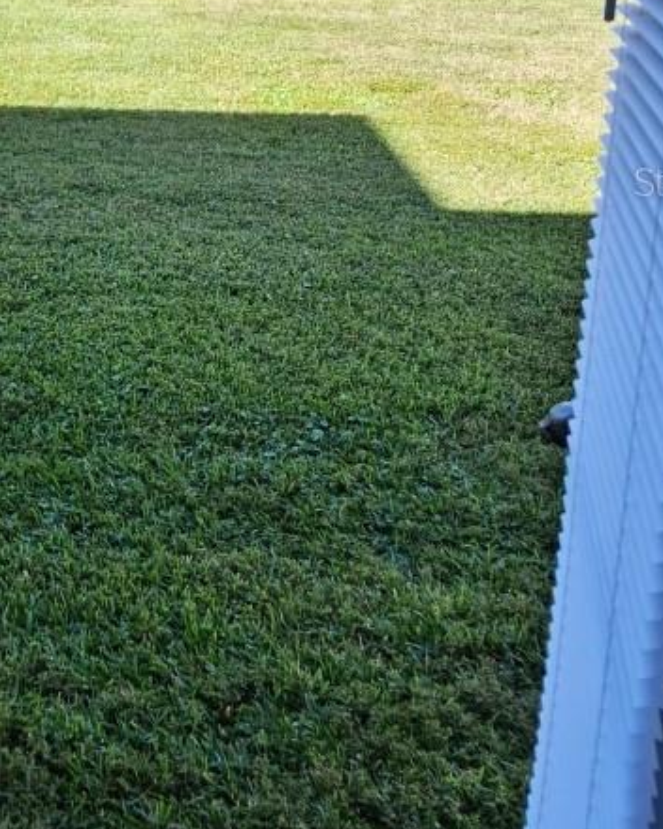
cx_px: 89
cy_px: 181
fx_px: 1447
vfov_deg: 31.2
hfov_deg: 25.2
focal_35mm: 59
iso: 25
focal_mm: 3.98
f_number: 1.8
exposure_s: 1/329
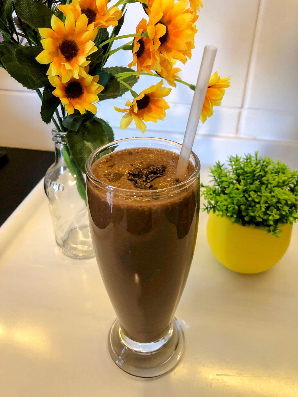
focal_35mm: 28
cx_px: 149
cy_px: 198
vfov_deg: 63.4
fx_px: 321
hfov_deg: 49.7
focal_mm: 3.99
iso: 40
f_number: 1.8
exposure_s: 1/17
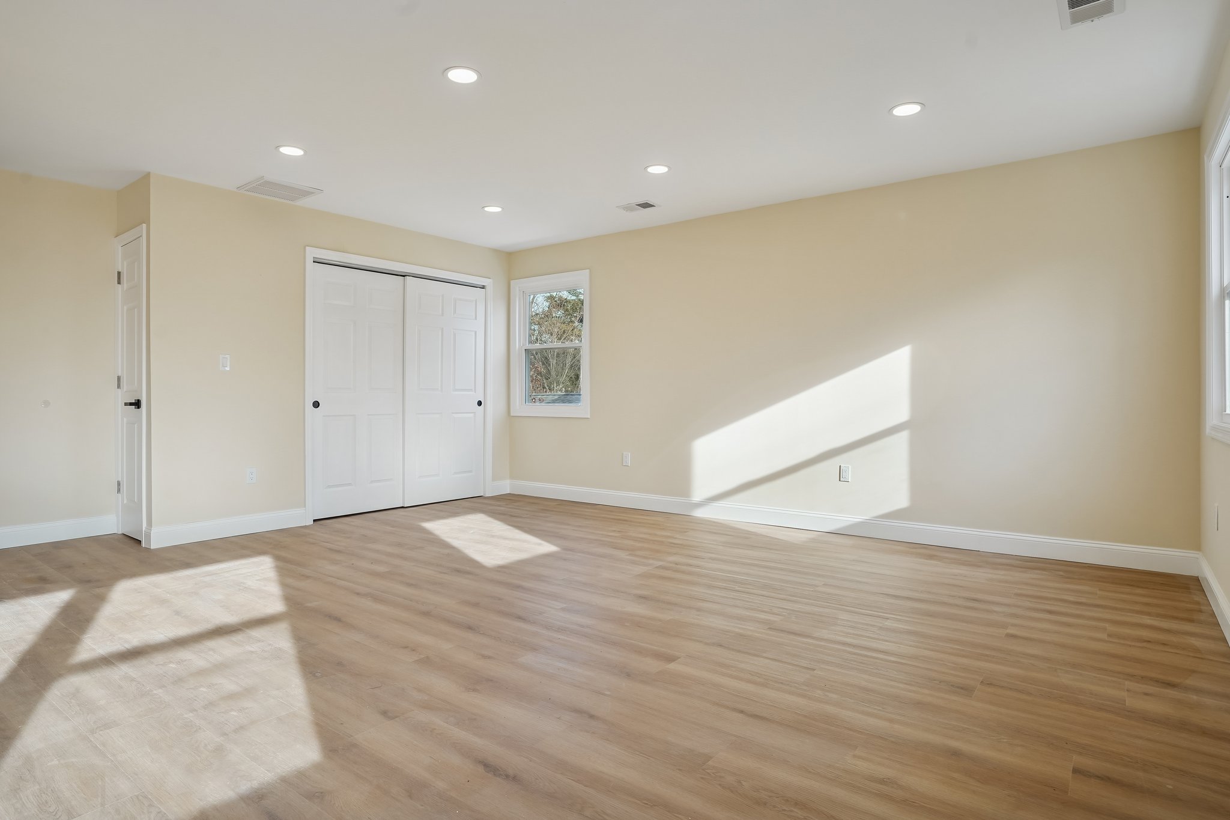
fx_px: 649
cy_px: 410
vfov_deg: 64.5
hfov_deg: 86.9
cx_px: 615
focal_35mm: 19
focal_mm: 19
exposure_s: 1/125
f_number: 7.1
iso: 400
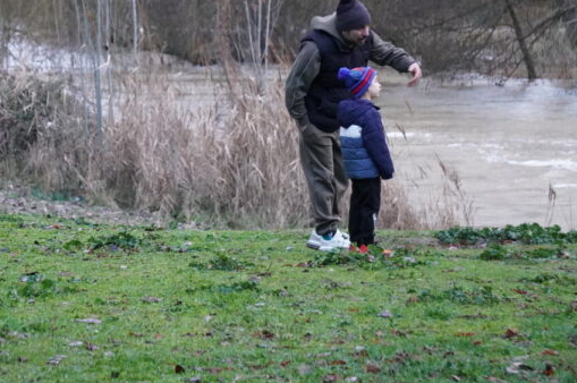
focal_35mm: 222
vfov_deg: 6.2
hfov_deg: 9.3
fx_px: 3554
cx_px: 223
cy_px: 96
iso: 6400
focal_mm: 98
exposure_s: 1/80
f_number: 5.6
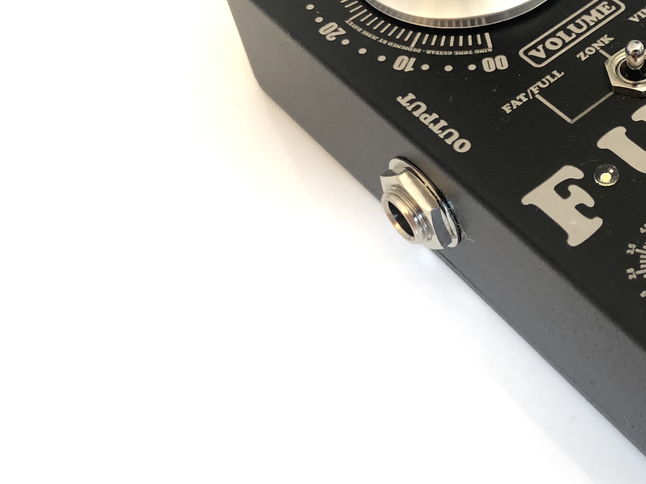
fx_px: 933
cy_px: 166
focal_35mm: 50
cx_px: 576
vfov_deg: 28.9
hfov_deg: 36.0
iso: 64
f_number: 1.8
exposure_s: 1/17
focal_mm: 4
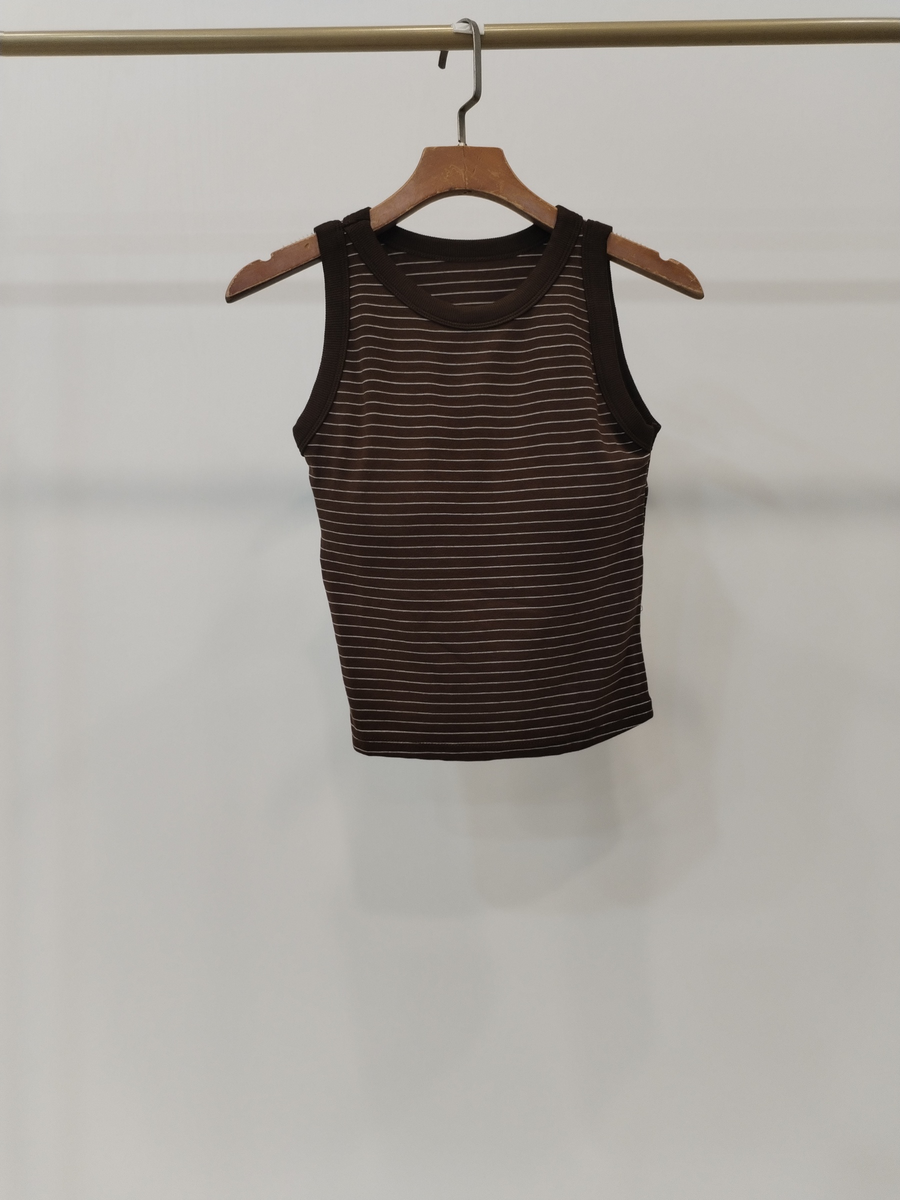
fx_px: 1005
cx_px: 450
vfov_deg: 61.7
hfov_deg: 48.2
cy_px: 600
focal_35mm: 29
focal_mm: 4.75
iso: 281
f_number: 1.8
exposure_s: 1/60
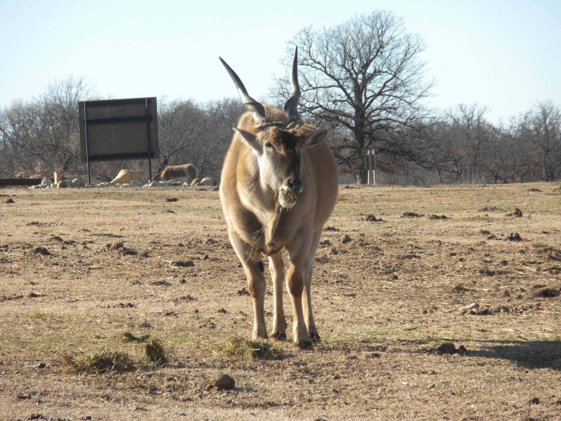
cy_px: 210
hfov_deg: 7.6
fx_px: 4214
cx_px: 280
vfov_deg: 5.7
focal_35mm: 260
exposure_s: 1/376
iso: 94
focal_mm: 46.2
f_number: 5.3
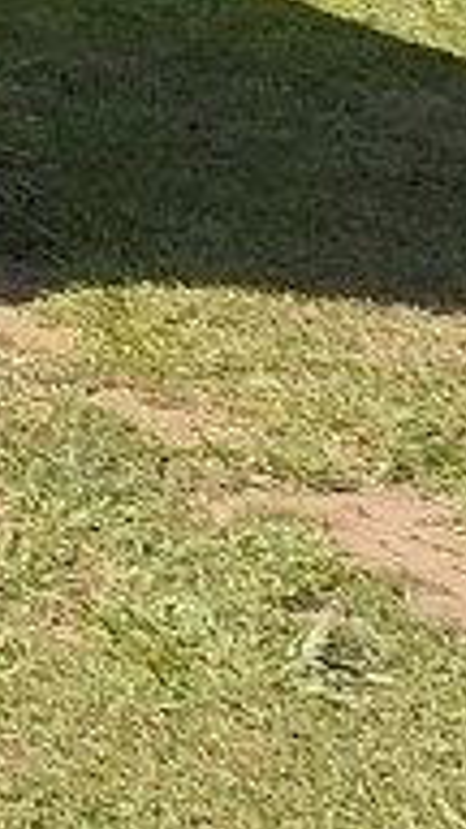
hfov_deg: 9.5
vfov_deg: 20.5
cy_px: -315
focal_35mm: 93
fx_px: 2043
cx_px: -1027
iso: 40
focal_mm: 1.64
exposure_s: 1/803
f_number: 2.2
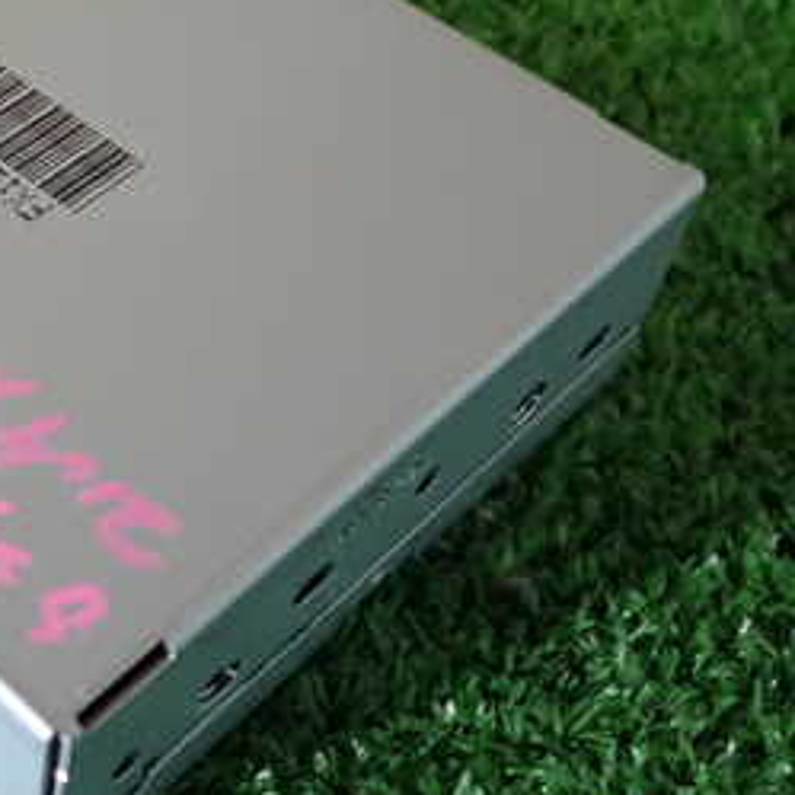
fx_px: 1663
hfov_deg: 25.0
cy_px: 275
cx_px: -83
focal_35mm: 64
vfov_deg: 26.8
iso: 320
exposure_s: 1/30
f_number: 2.3
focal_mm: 5.5
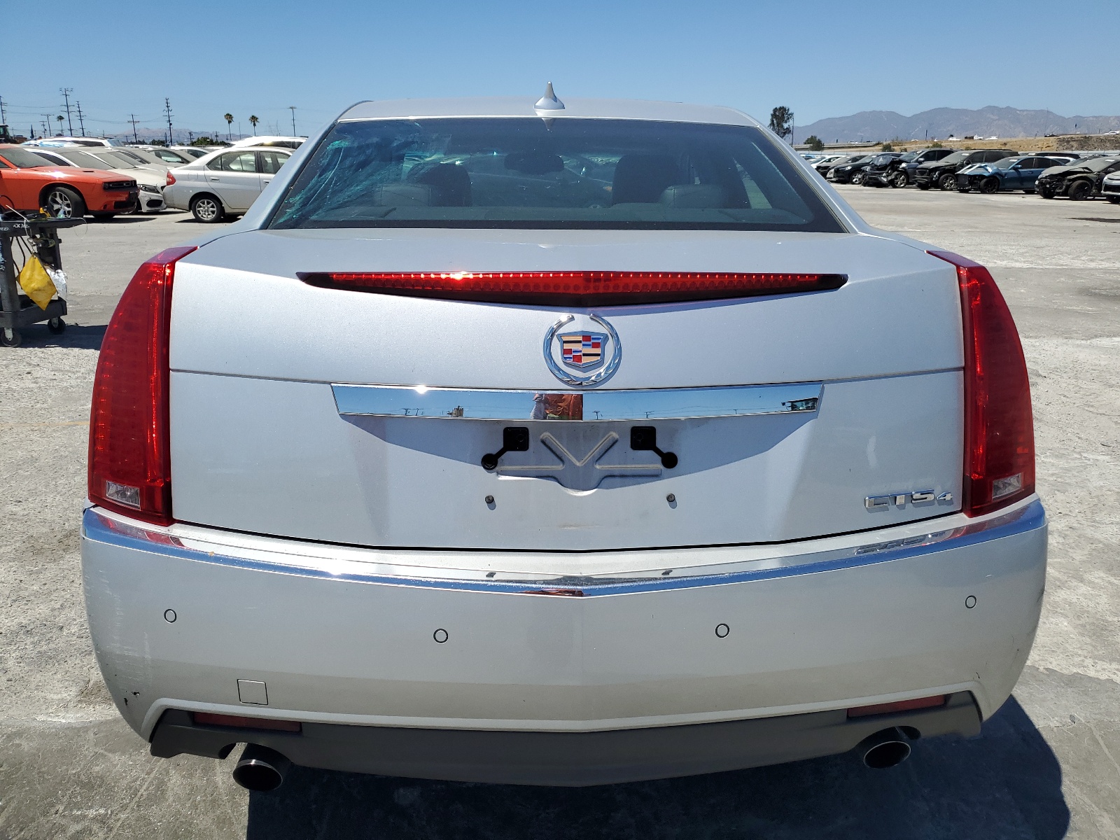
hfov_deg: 67.3
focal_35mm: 26
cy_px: 420
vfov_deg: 53.1
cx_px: 560
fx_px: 841
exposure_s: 1/5000
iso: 50
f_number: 1.5
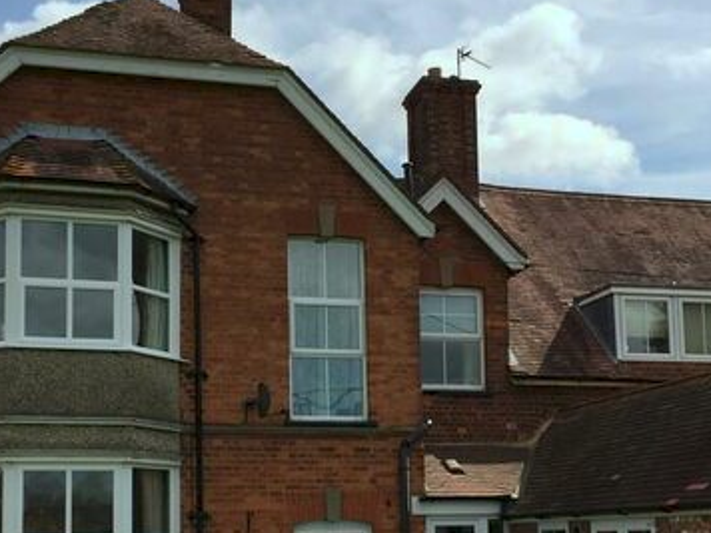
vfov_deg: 25.3
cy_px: 406
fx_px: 1171
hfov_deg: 33.8
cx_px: 356
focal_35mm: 57
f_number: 2.2
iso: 32
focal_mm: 4.15
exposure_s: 1/2639
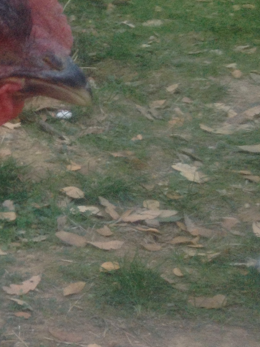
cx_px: -85
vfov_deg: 20.1
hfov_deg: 14.6
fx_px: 971
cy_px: 260
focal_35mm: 97
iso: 64
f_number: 2.4
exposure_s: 1/120
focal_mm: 4.28
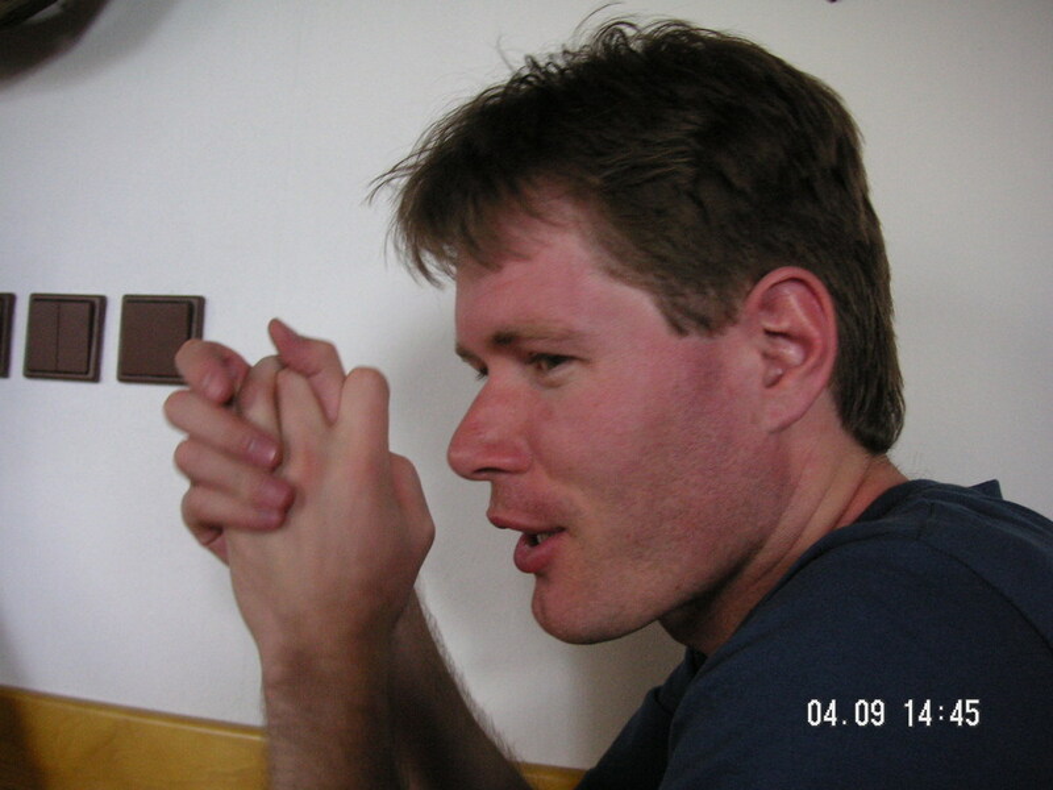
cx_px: 526
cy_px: 395
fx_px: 1126
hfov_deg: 50.1
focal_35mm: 37
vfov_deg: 38.7
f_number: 2.8
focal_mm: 6.1
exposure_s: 1/45
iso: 100
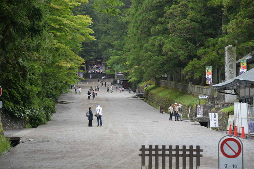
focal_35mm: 105
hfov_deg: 19.5
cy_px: 84
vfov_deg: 13.0
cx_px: 127
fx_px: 741
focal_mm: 105
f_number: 6.3
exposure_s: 1/160
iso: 200
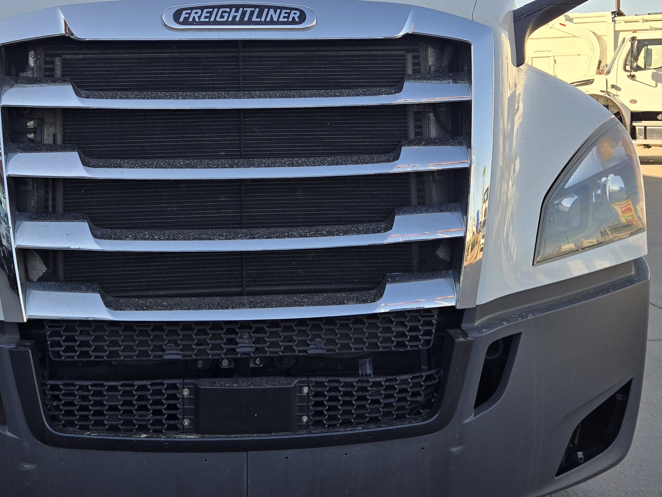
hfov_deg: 40.9
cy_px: 117
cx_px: 244
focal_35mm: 46
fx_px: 880
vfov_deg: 30.9
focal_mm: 5.4
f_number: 1.8
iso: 25
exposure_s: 1/1102
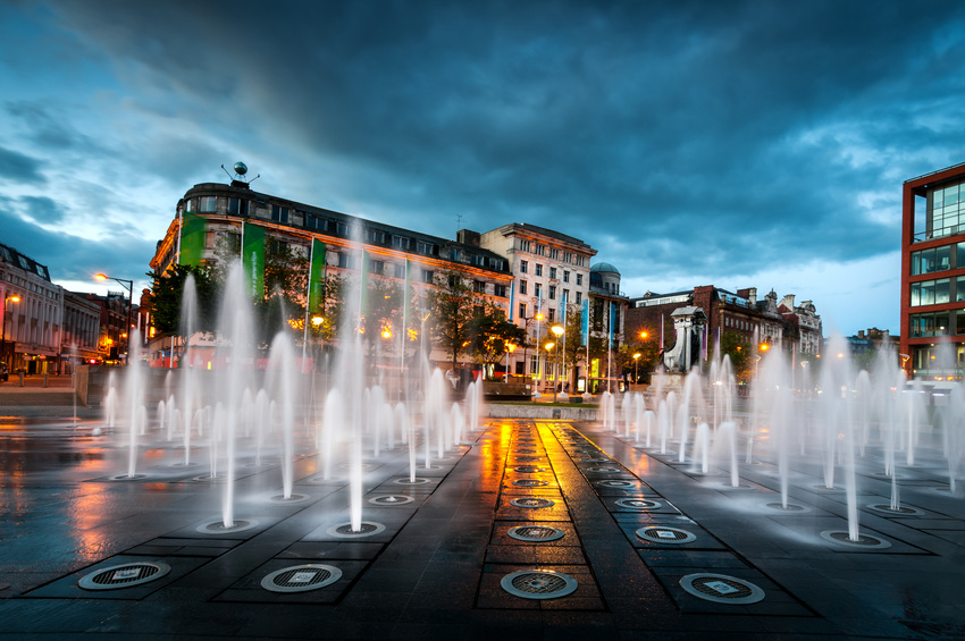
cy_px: 320
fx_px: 482
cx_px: 482
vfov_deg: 67.3
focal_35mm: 18
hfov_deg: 90.1
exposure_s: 4
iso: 125
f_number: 13
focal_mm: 12
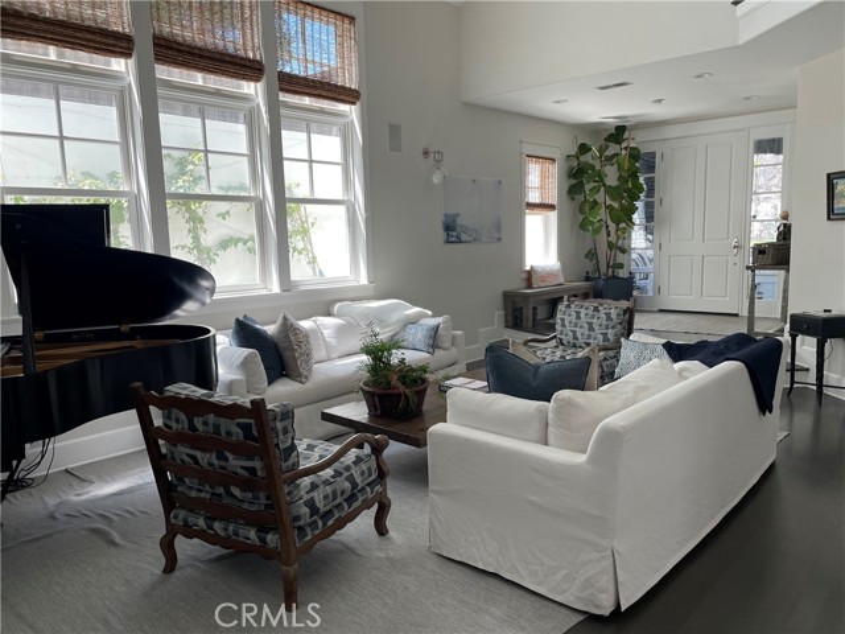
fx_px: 635
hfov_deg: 67.3
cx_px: 422
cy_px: 317
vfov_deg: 53.1
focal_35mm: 26
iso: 32
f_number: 1.6
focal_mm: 4.2
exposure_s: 1/128
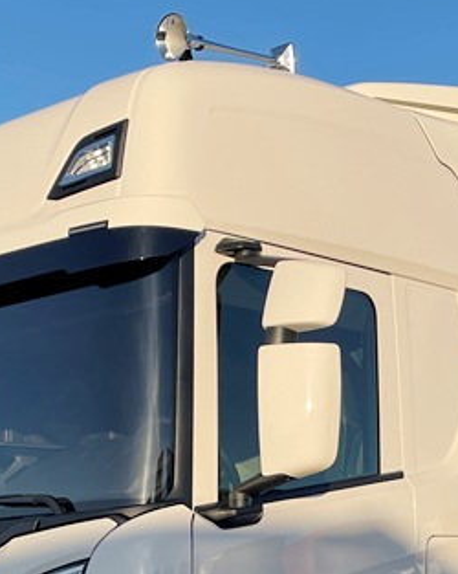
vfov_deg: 22.2
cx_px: 245
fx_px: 1408
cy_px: 574
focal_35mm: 83
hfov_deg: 18.5
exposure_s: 1/2681
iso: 32
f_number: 1.6
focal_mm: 4.2
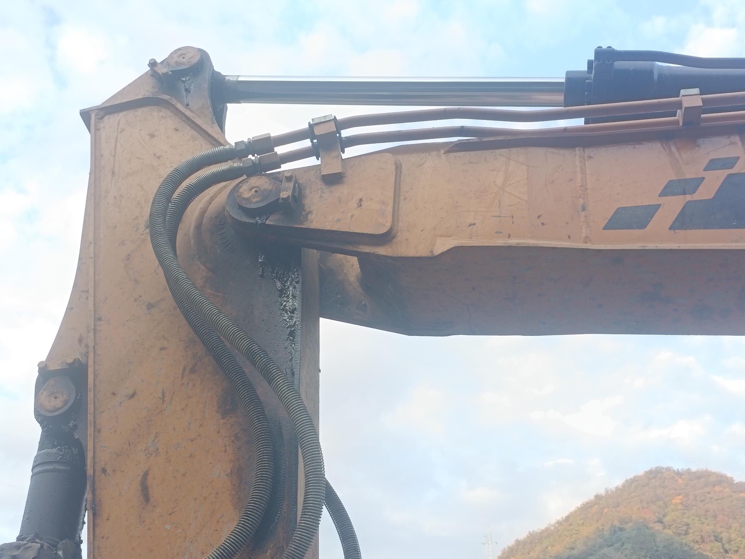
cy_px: 280
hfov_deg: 42.9
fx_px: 947
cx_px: 372
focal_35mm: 44
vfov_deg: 32.9
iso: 221
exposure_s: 1/50.3
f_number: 1.8
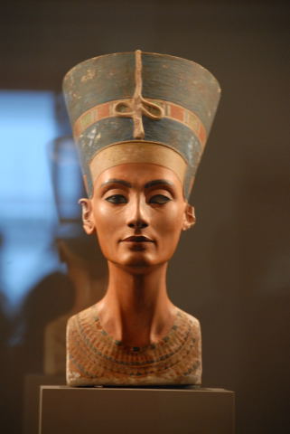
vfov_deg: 8.1
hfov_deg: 5.4
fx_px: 3074
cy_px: 217
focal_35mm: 255
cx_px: 145
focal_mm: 170
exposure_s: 1/10
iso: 800
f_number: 5.6
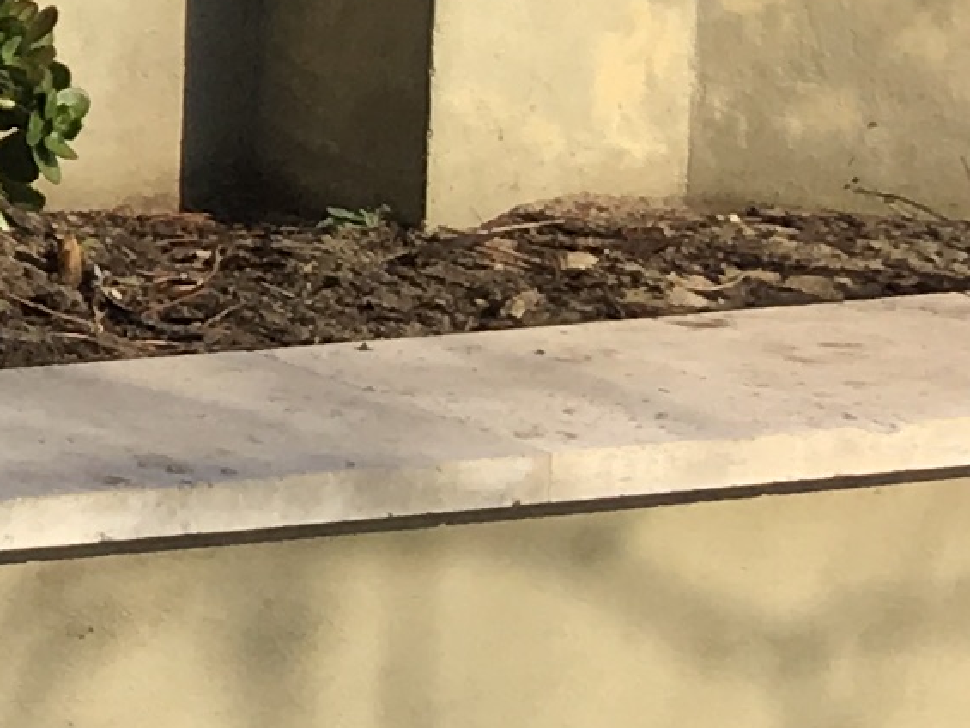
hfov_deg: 7.9
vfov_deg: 7.1
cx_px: -2215
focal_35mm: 207
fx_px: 5802
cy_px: -314
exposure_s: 1/1479
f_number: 2.2
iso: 25
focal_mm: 4.15
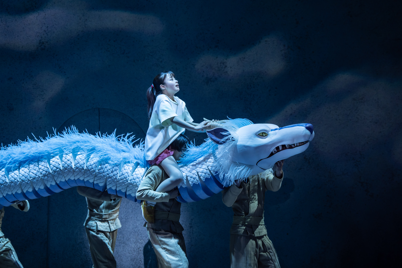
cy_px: 139
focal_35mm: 83
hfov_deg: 24.5
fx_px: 927
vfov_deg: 16.5
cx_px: 200
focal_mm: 80
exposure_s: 1/250
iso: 1000
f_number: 3.5
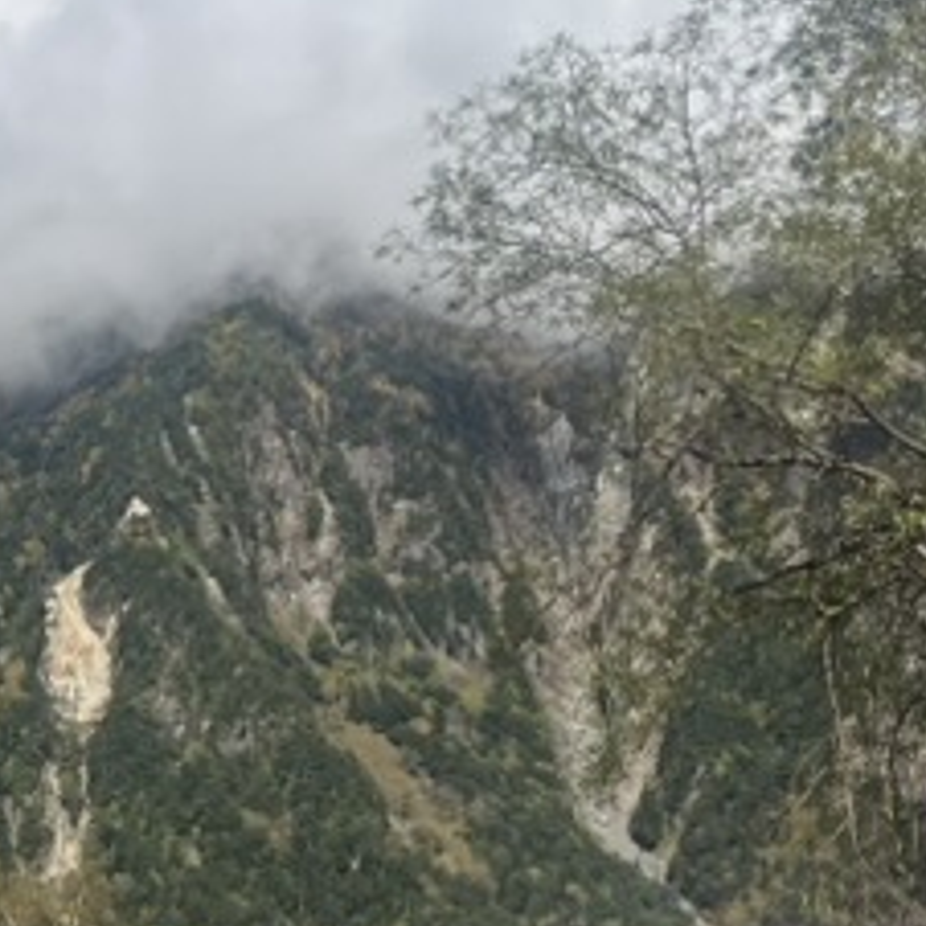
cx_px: -184
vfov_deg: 16.7
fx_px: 3148
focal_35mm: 104
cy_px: 512
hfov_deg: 16.1
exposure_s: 1/6173
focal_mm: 5.1
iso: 50
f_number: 1.6
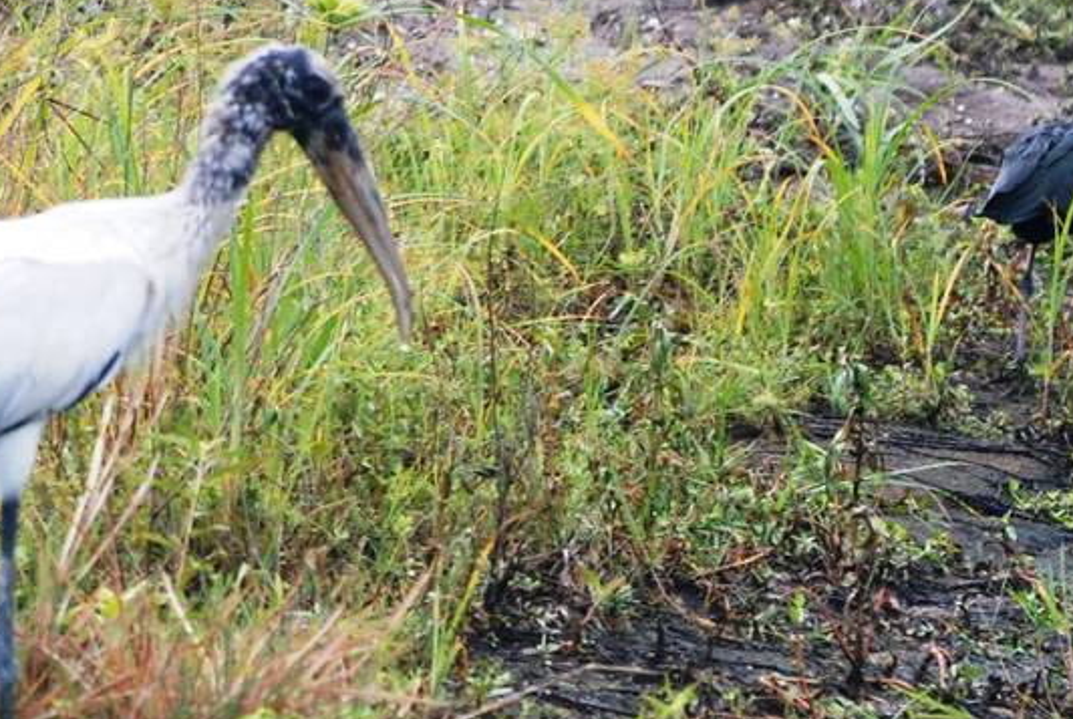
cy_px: 505
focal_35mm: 879
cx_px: 745
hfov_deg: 2.3
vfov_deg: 1.6
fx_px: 26220
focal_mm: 195
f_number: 5
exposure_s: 1/800
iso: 400
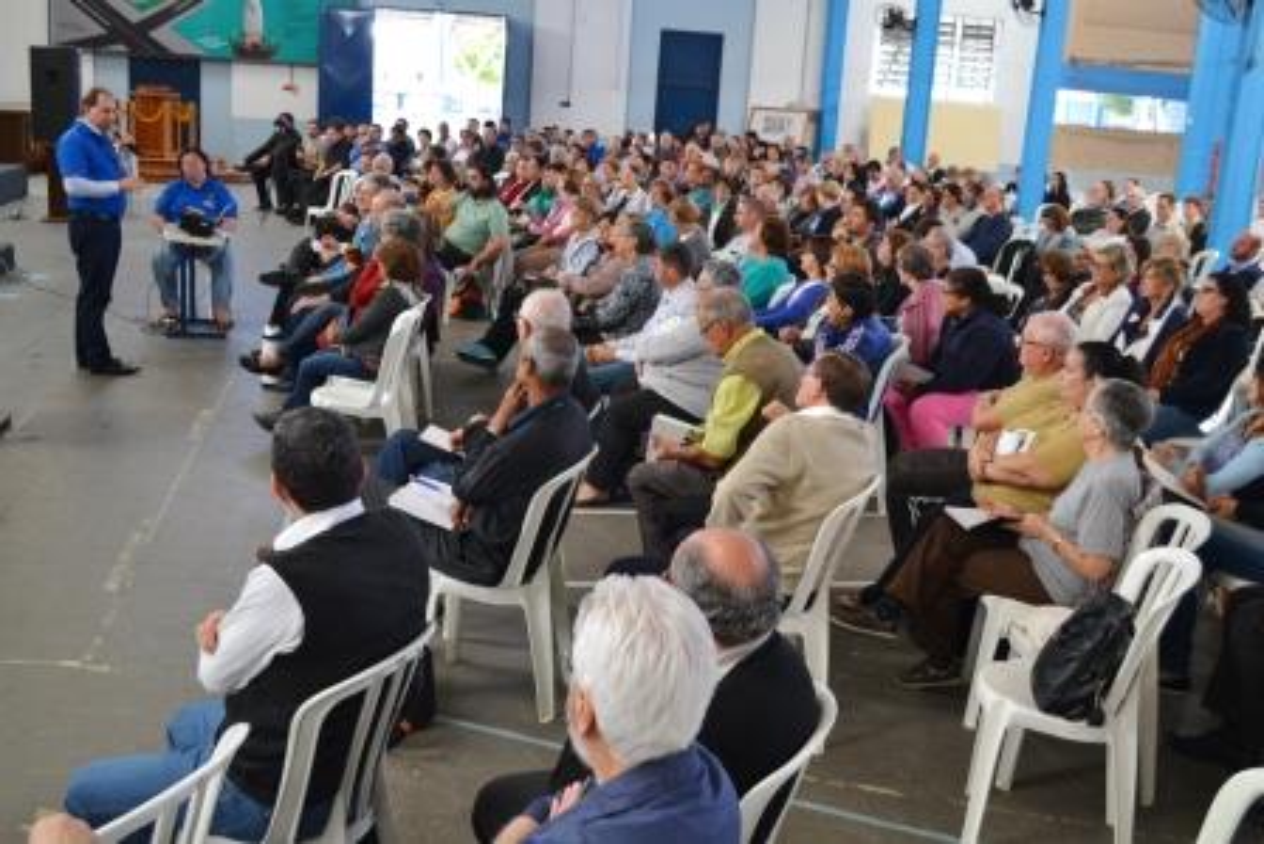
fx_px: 1370
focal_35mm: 39
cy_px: 422
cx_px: 632
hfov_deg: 49.5
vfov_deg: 34.2
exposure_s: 1/40
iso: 400
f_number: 4.2
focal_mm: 26
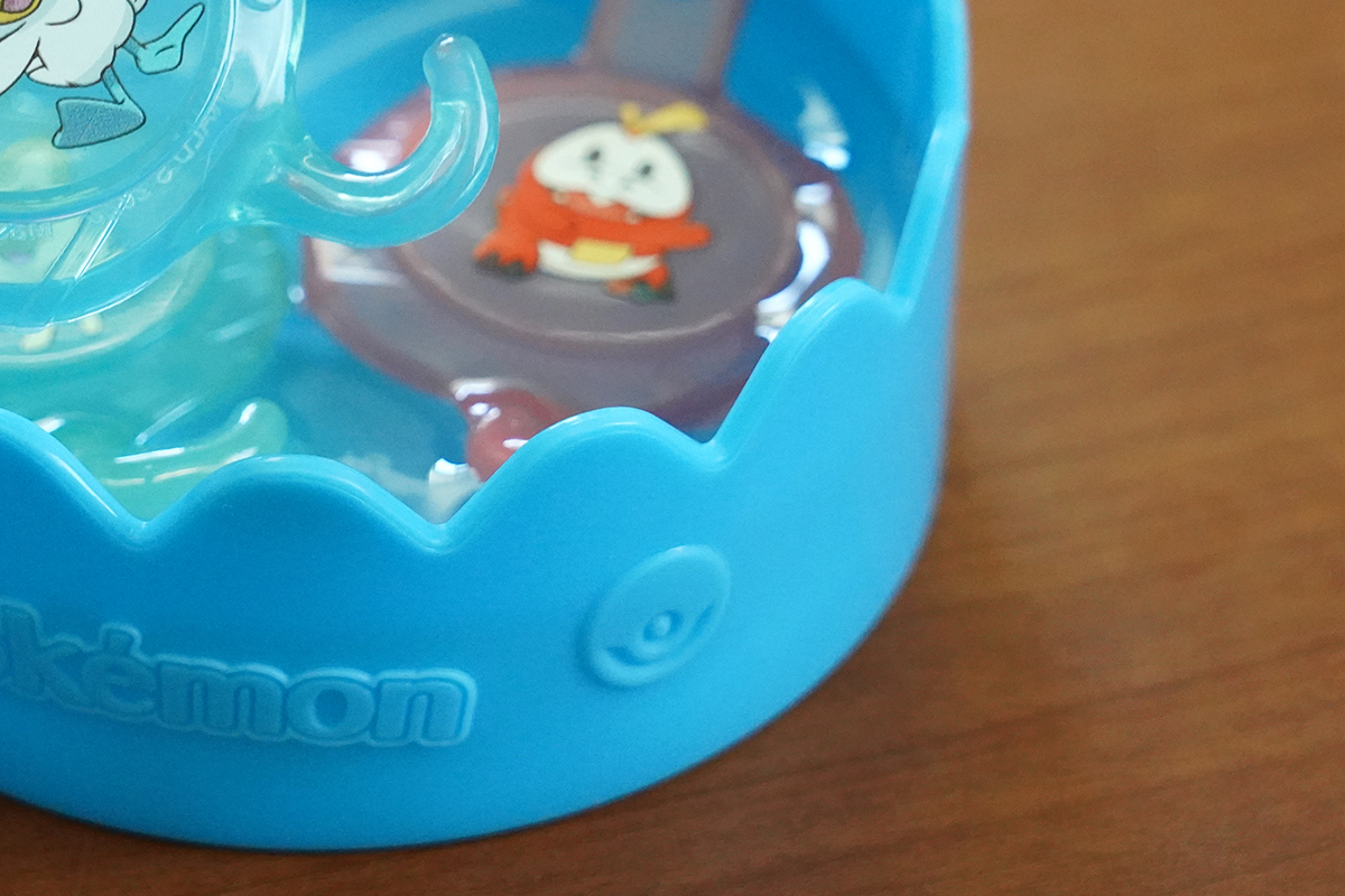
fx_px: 6276
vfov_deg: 8.2
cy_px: 214
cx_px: 286
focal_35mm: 168
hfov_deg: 12.2
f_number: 8
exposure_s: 1/125
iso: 12800
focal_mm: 105
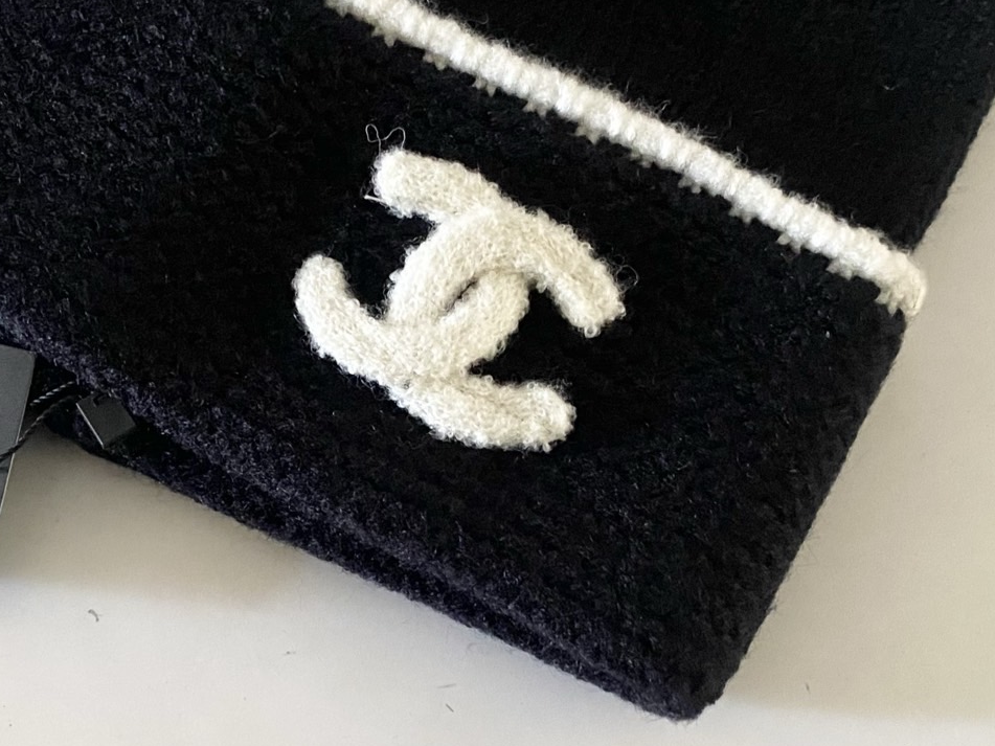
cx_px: 444
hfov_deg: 52.5
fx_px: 1006
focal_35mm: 35
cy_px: 308
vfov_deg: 40.6
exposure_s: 1/40
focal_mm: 4.25
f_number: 1.8
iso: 500
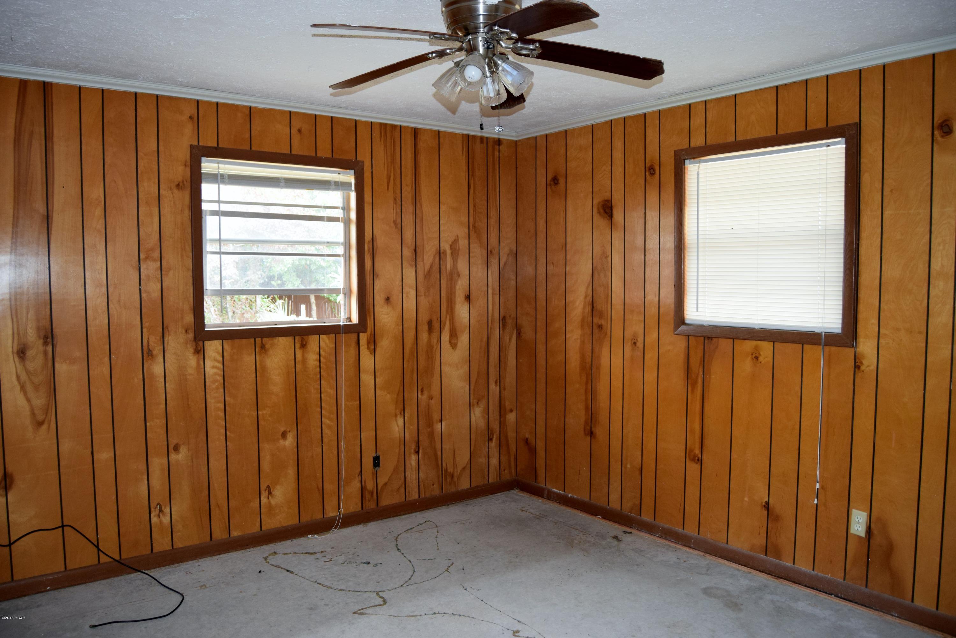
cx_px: 478
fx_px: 717
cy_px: 319
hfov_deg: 67.4
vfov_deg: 47.9
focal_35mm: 27
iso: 800
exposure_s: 1/80
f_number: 4.5
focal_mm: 18
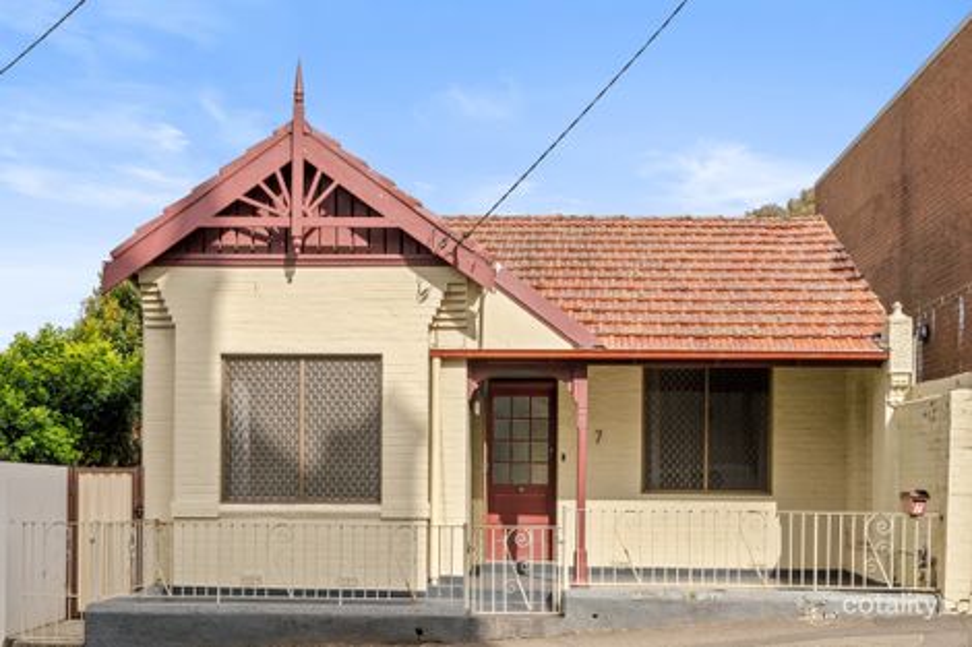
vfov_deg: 61.9
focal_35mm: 20
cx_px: 486
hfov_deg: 84.0
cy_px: 324
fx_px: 540
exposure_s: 1/50
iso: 100
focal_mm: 20
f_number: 9
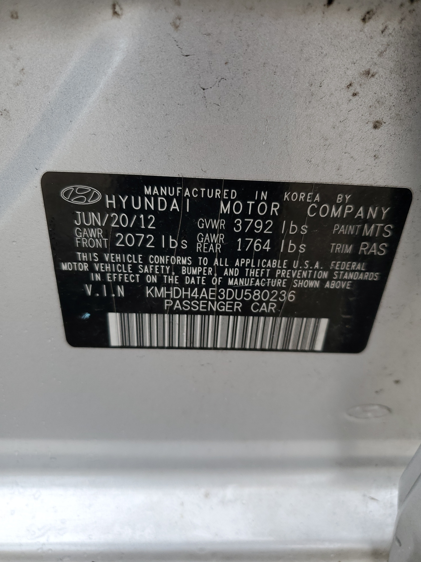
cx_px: 210
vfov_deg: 67.3
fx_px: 422
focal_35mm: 26
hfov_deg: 53.1
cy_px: 281
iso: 50
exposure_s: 1/286
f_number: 1.5
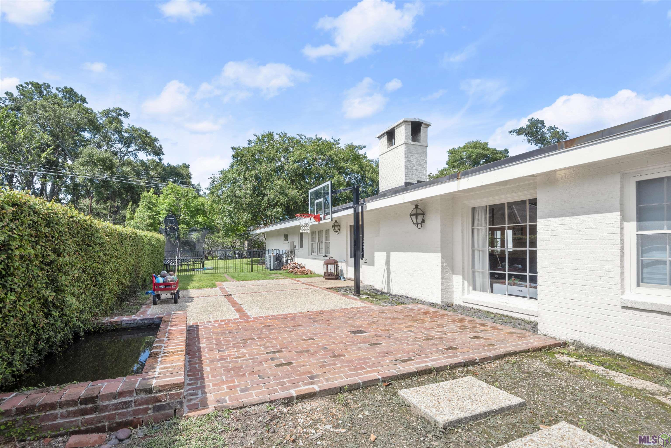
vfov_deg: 73.8
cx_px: 336
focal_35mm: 16
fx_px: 298
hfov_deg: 96.7
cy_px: 224
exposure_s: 1/400
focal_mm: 16
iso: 320
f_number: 10
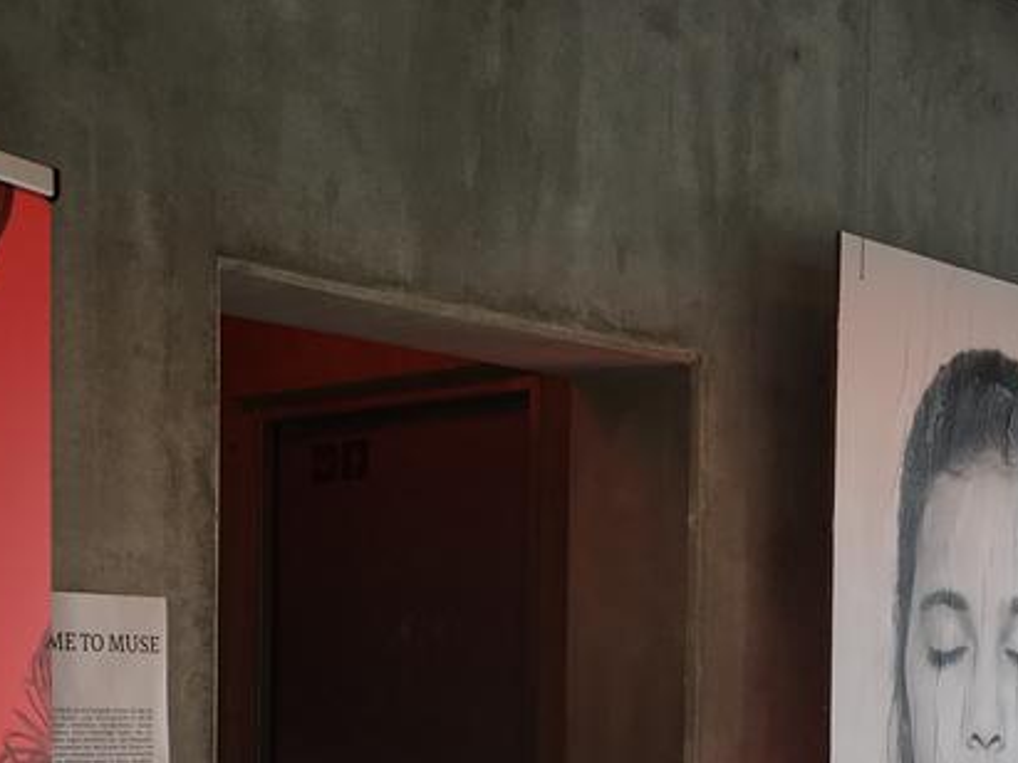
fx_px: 2117
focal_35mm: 72
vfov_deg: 19.8
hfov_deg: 27.0
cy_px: 782
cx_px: 396
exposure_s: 1/113
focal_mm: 4.15
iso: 25
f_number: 2.2
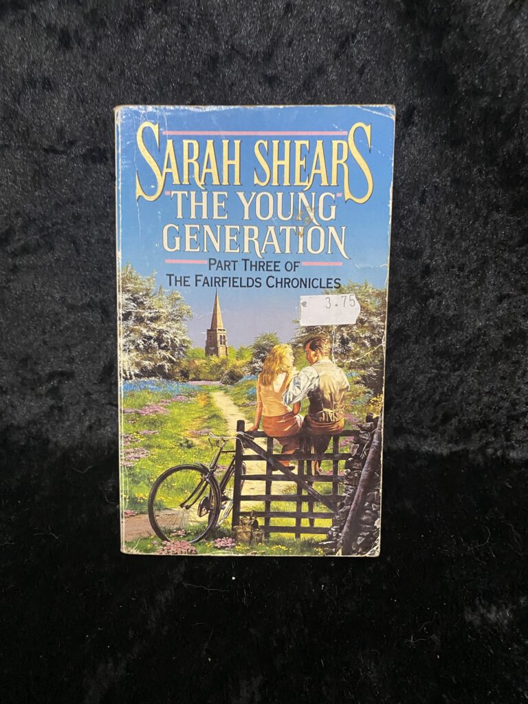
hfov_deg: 53.1
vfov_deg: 67.3
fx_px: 529
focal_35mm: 26
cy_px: 352
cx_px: 264
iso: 640
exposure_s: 1/36
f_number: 1.8
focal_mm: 4.25
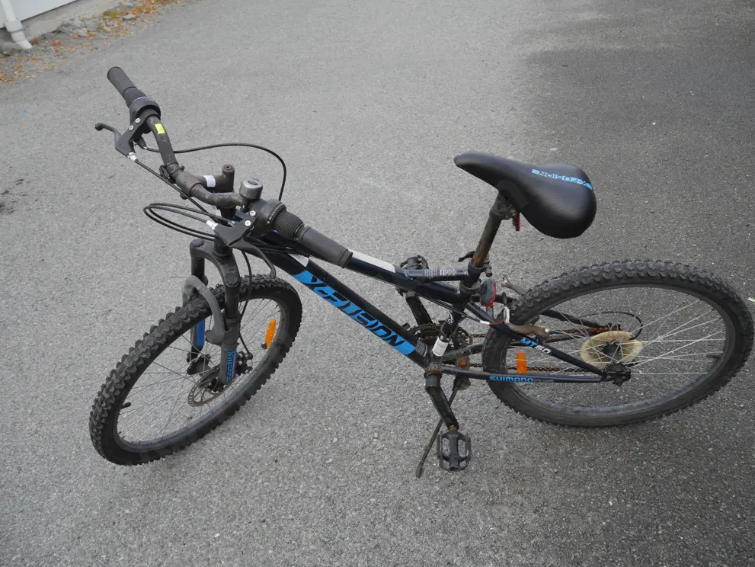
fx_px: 676
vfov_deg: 45.5
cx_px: 382
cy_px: 291
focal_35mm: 31
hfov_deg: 58.3
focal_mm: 15
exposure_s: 1/160
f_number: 4.5
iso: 200
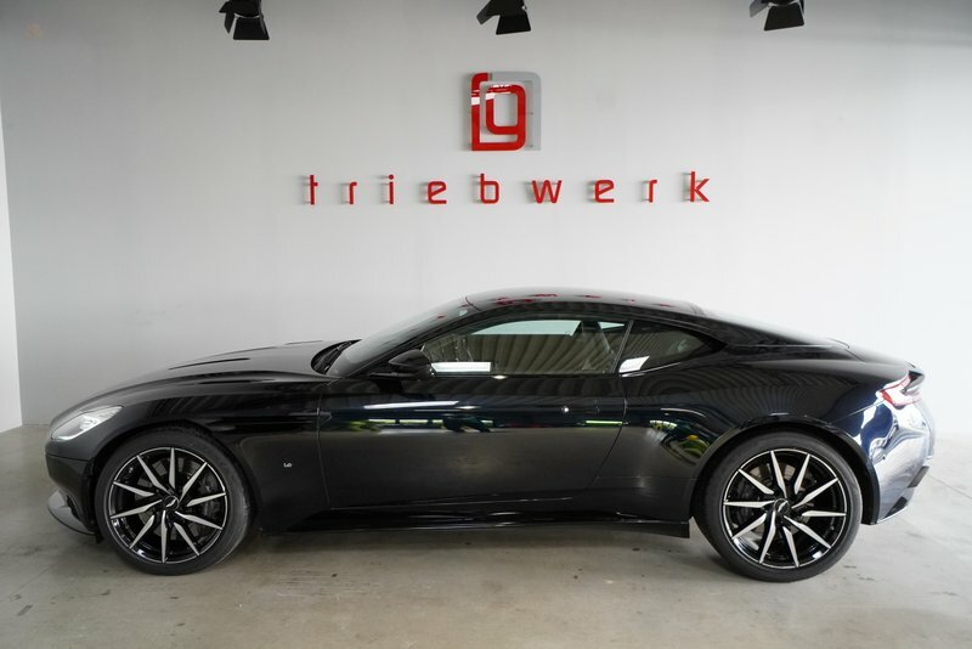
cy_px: 324
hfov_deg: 67.4
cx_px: 486
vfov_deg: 48.0
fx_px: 729
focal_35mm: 27
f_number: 7.1
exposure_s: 1/30
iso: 2000
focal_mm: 18
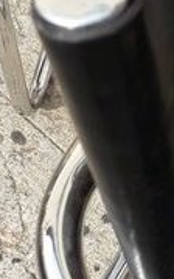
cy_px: 112
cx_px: 140
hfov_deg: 13.6
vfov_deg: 21.6
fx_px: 728
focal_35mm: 96
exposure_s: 1/590
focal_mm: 3.6
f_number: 1.9
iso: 40
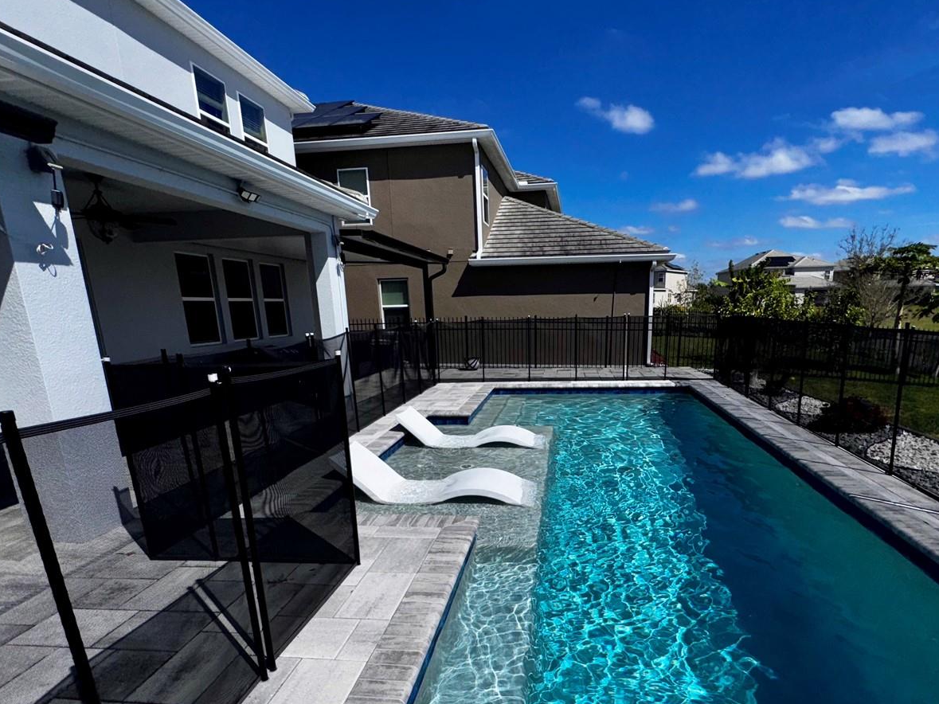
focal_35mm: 19
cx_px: 515
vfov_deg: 67.8
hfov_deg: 84.4
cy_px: 432
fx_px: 515
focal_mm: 2.22
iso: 32
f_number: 2.2
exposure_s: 1/6667
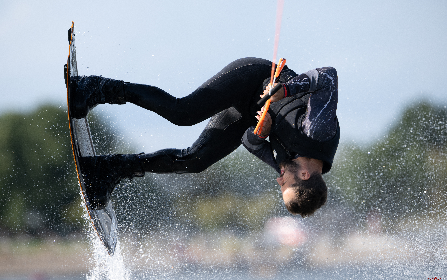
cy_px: 133
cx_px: 224
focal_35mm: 408
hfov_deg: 5.1
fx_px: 4970
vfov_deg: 3.2
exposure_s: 1/2500
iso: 400
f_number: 4.5
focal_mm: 400
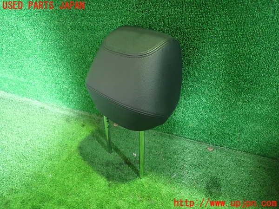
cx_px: 140
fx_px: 201
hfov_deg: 69.4
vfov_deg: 54.9
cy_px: 104
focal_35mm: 25
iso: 800
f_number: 2
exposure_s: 1/30
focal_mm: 4.5
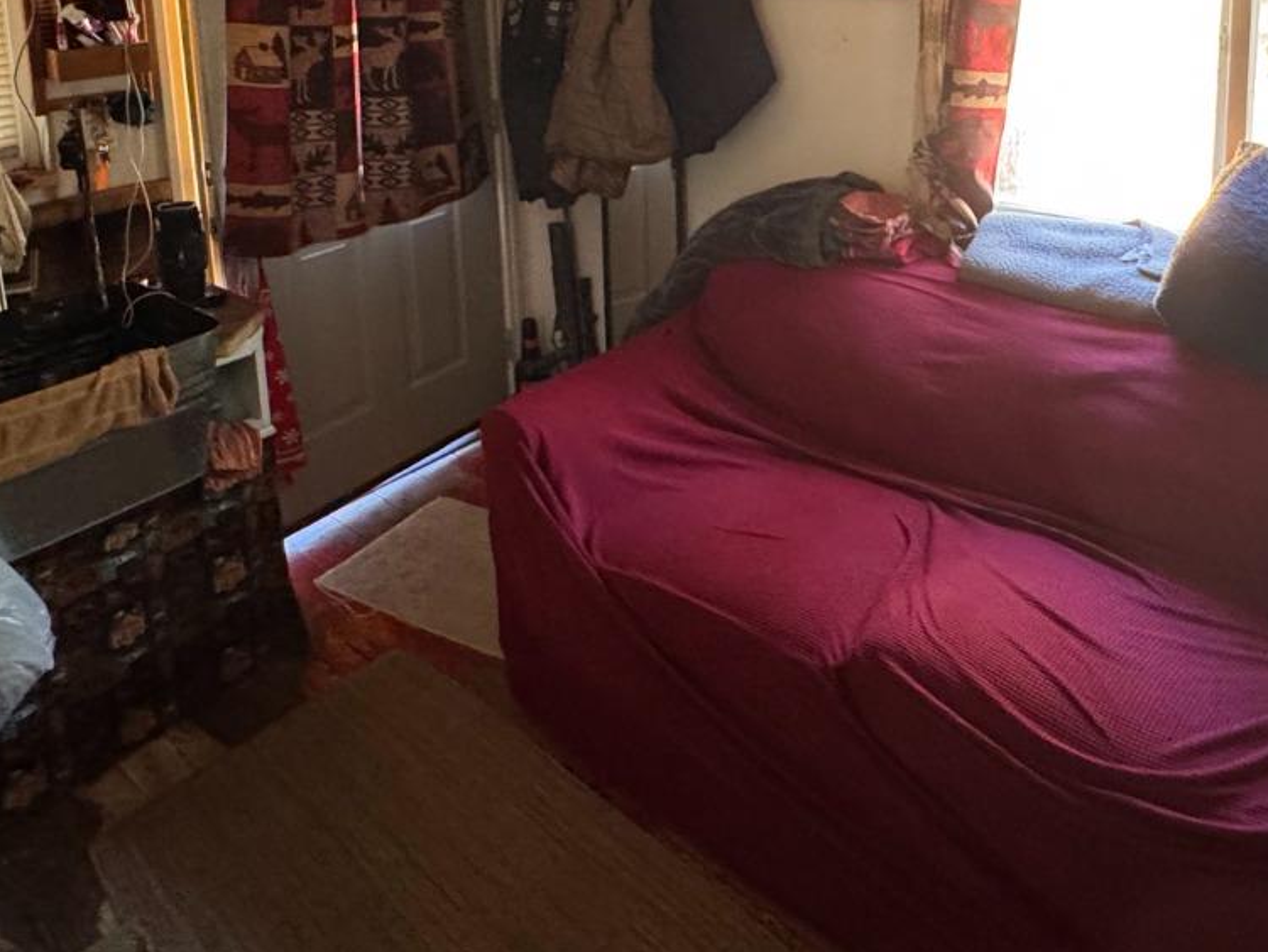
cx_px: 768
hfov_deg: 62.8
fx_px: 1026
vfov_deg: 44.6
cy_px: 70
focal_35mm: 28
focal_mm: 2.22
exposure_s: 1/60
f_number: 2.2
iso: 500
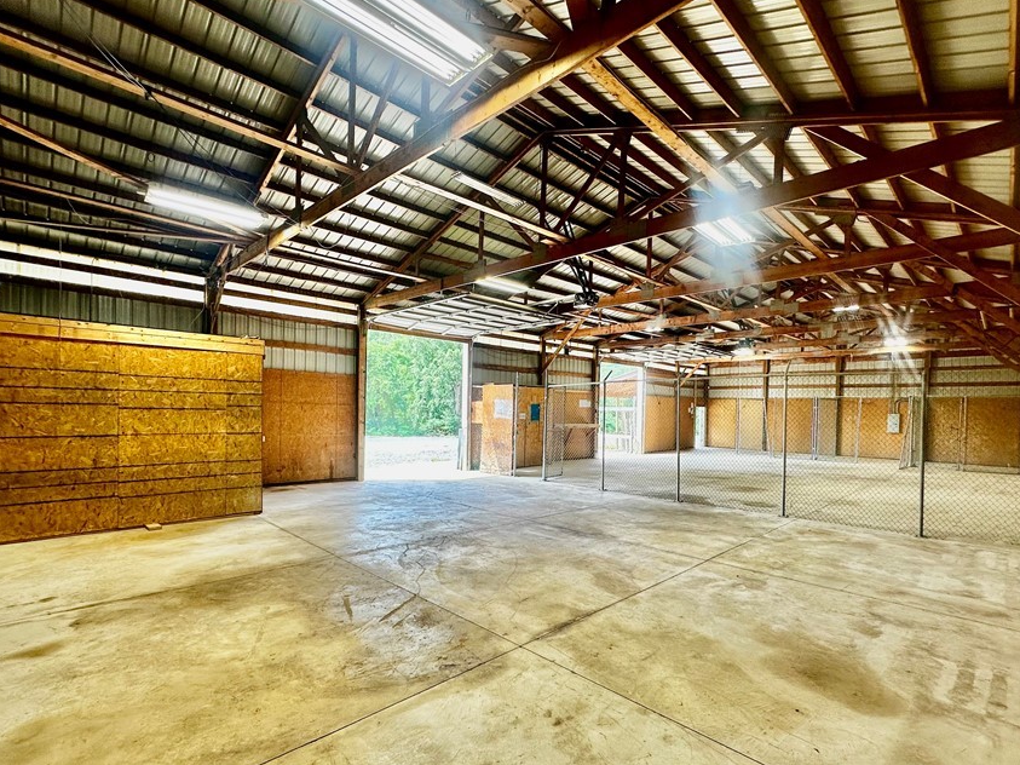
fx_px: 501
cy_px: 419
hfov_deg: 90.8
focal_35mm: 17
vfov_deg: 74.5
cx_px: 557
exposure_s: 1/99
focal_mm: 2.22
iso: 50
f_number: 2.2
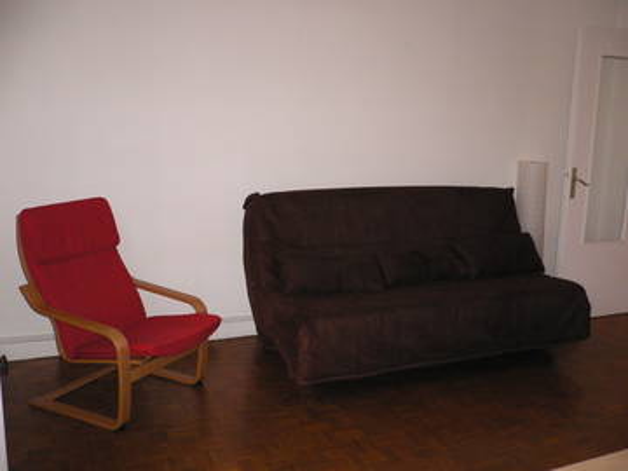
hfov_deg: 52.6
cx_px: 314
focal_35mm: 35
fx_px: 635
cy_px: 236
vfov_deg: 40.7
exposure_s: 1/60
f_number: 2.8
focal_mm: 5.8
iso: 300
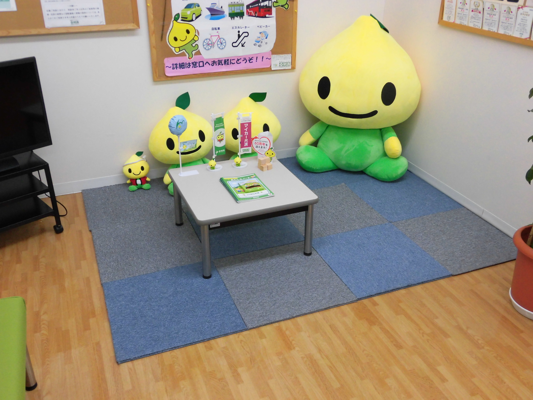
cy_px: 200
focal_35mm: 32
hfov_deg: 56.8
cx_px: 266
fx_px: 493
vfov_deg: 44.2
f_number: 3.5
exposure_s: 1/50
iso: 200
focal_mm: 5.81
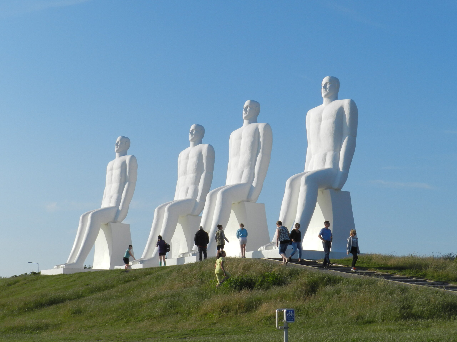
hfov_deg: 32.2
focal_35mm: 60
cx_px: 228
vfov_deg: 24.4
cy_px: 171
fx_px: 792
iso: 160
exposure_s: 1/1250
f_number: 5
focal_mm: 10.7
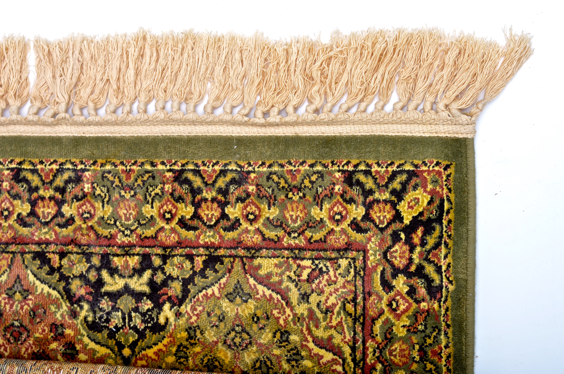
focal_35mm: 82
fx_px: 1290
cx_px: 282
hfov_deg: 24.7
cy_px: 187
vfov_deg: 16.5
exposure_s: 1/250
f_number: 4
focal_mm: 55
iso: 160
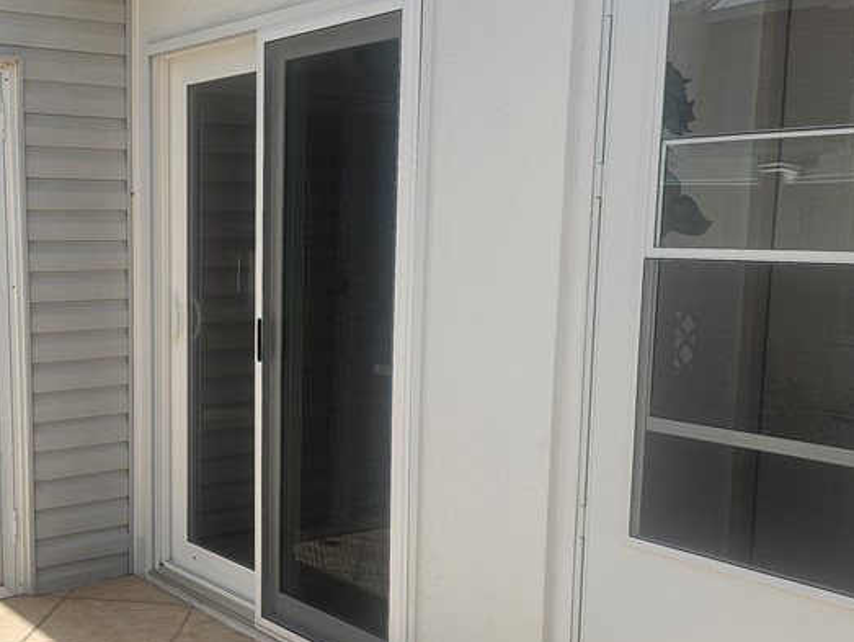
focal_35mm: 45
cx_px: 170
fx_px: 1111
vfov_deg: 32.1
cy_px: 377
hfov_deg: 40.3
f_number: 1.7
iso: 12
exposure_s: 1/1623
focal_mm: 6.3
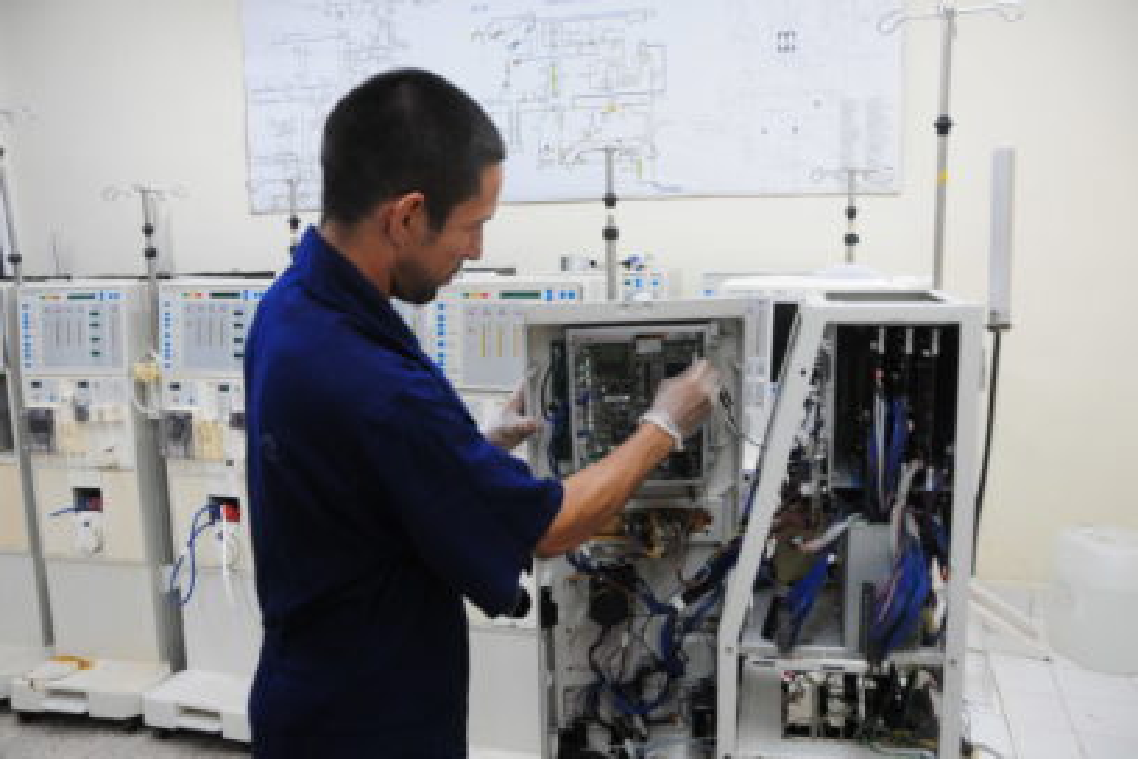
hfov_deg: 61.9
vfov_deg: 43.6
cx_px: 569
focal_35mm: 30
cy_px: 380
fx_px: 948
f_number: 3.5
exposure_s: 1/60
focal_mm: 20
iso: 640
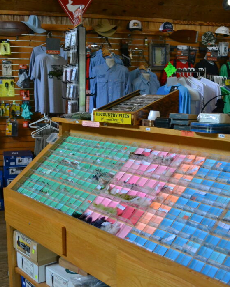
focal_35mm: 43
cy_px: 144
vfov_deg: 42.9
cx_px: 134
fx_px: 366
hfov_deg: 34.8
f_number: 3.8
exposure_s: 1/250
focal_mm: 20
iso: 3200
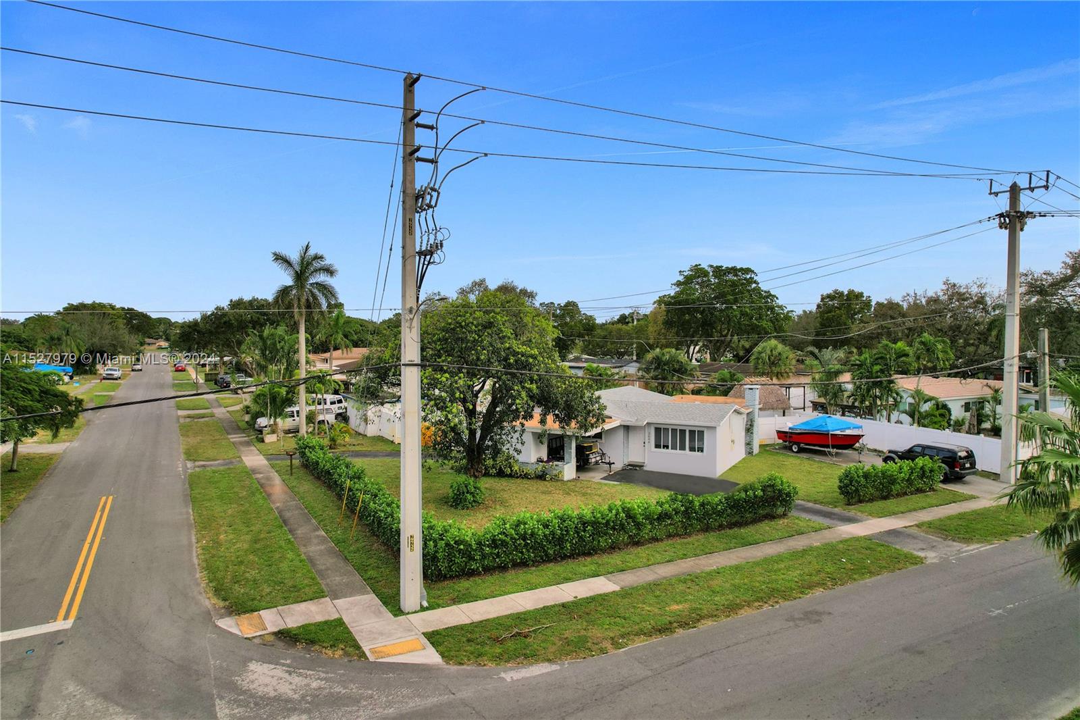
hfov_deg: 78.6
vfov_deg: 57.2
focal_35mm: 22
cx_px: 540
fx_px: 660
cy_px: 360
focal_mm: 8.38
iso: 100
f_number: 2.8
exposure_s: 1/1600
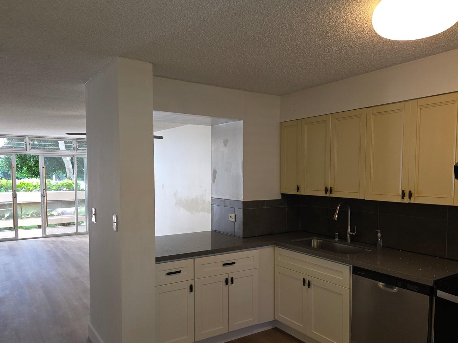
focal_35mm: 28
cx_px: 238
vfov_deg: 49.6
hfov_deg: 63.4
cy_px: 200
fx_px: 371
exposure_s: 1/60
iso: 80
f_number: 1.8
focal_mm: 5.4
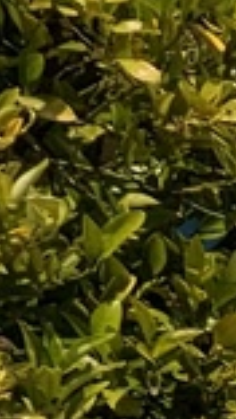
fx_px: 1488
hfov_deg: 6.0
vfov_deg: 14.6
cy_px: 680
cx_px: 1199
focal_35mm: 134
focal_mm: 2.35
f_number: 2.2
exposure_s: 1/2457
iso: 50
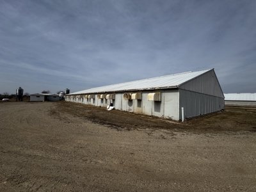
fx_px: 104
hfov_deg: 102.1
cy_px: 96
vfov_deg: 85.7
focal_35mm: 14
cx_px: 128
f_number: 2.2
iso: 40
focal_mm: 2.22
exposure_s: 1/3906
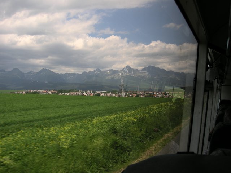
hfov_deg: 51.4
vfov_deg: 39.7
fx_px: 240
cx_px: 116
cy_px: 86
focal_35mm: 36
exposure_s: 1/218
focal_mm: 7.5
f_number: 4.8
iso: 64
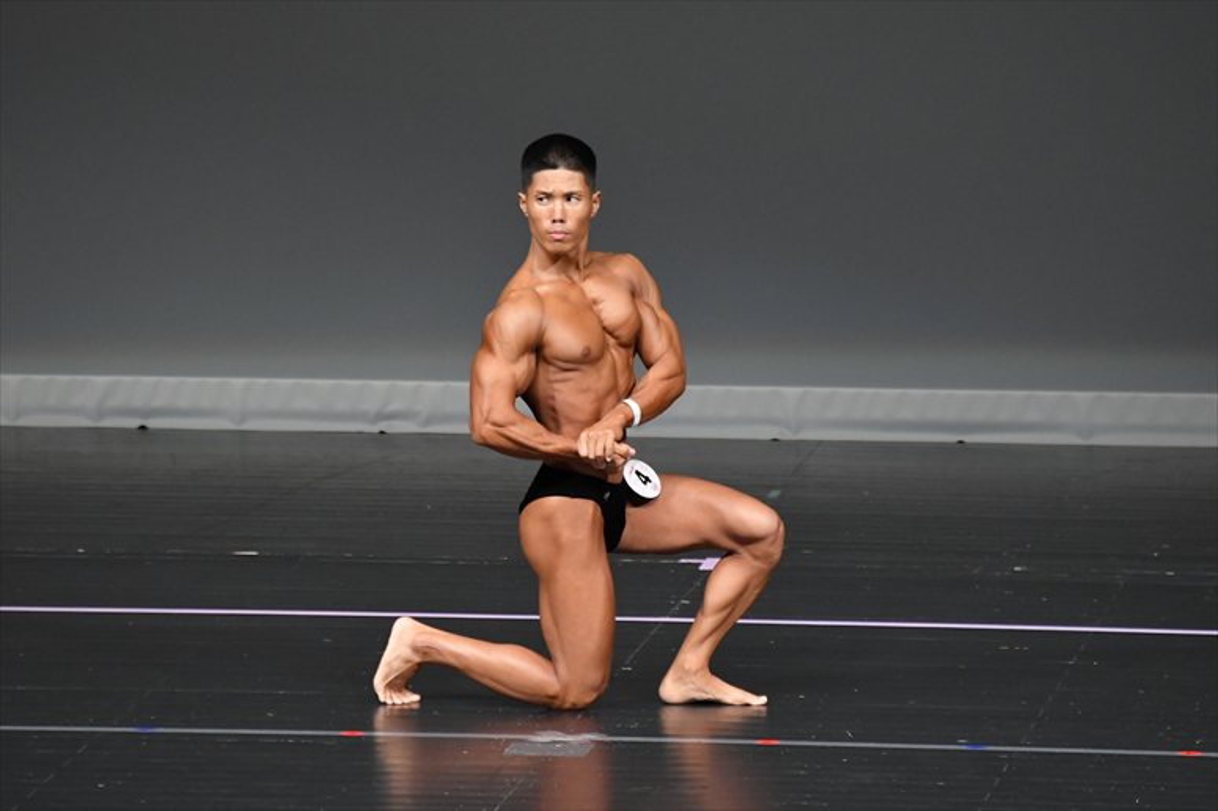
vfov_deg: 3.1
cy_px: 406
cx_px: 609
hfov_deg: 4.6
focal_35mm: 450
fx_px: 15218
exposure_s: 1/400
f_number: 5.6
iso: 4000
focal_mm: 300
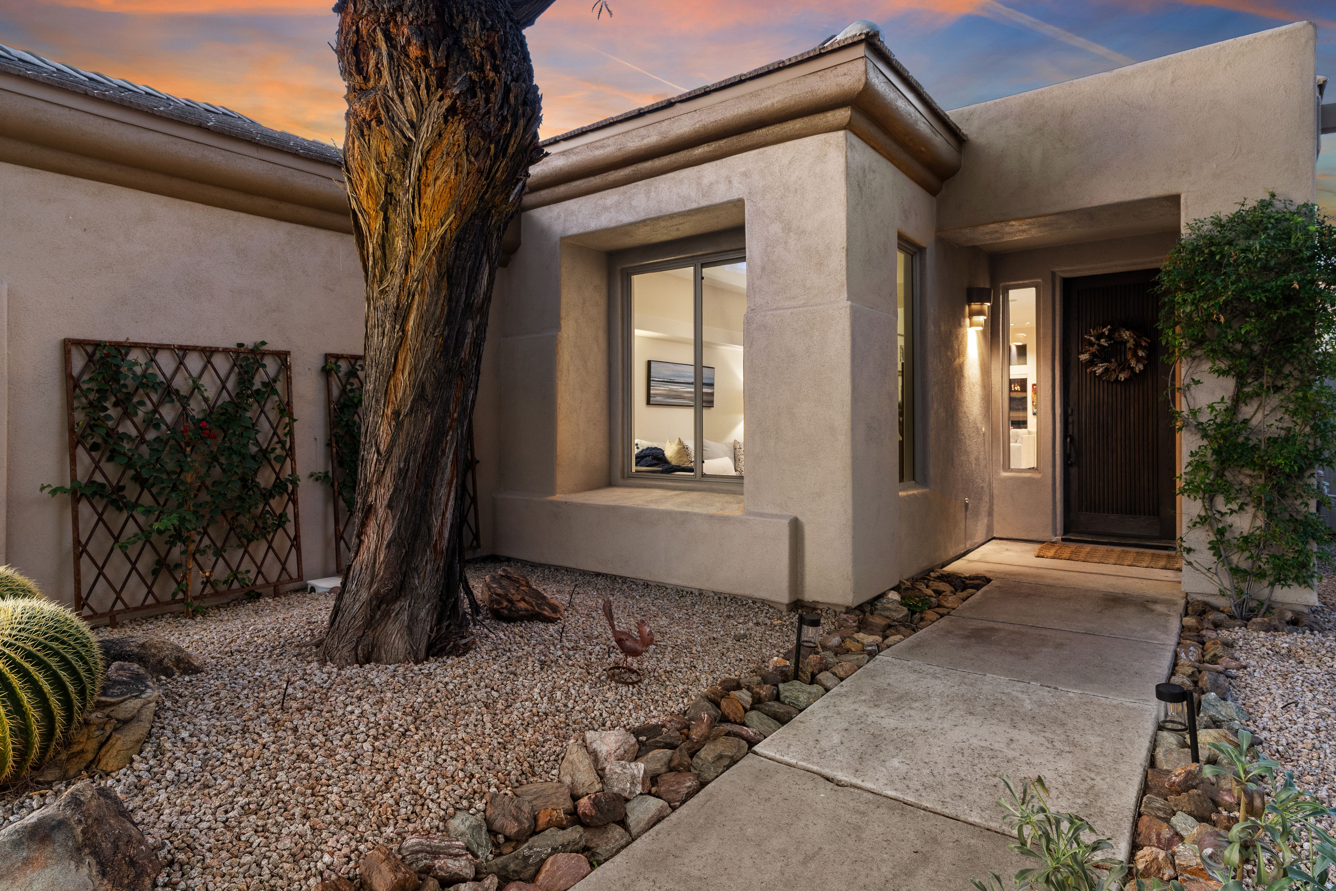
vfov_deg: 61.9
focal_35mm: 20
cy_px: 446
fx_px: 742
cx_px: 668
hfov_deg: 84.0
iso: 800
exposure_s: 1/3
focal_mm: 20
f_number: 8
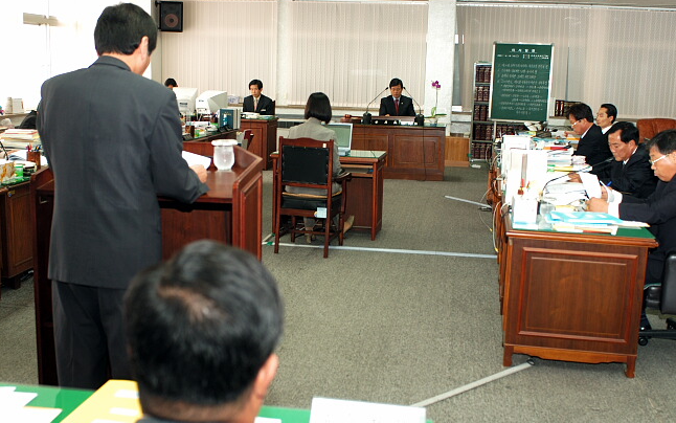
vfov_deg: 29.9
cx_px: 339
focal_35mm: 43
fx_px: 792
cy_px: 214
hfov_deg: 46.2
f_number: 3.3
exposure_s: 1/60
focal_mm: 28
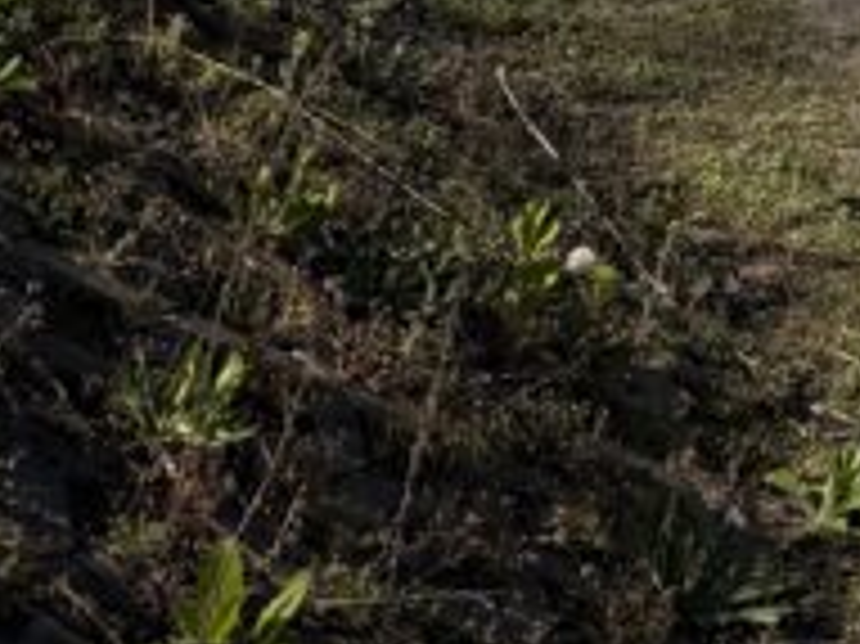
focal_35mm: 129
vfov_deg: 9.8
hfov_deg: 12.0
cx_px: 2143
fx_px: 3203
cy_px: -1031
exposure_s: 1/5319
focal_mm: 6.76
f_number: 1.78
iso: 80
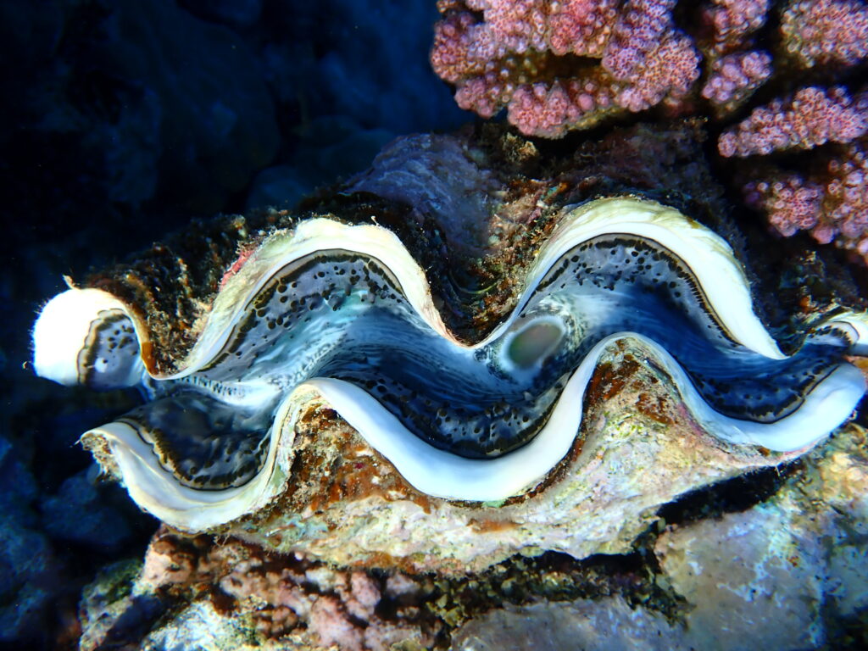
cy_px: 326
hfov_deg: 49.0
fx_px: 953
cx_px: 434
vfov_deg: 37.7
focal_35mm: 38
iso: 100
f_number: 3.5
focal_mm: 6.83
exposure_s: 1/100
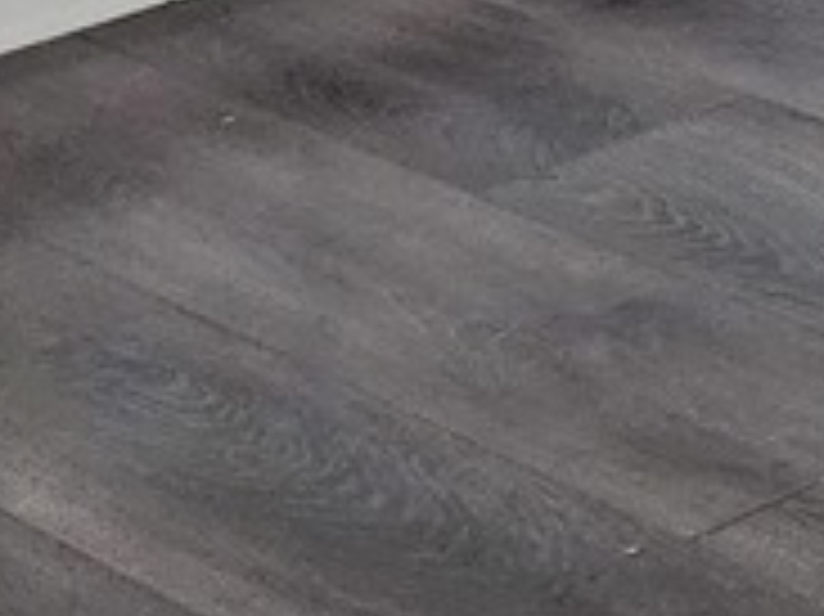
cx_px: 2972
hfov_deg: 8.1
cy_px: -1682
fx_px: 4306
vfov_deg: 6.8
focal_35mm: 181
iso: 250
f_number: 1.8
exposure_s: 1/120
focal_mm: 6.4
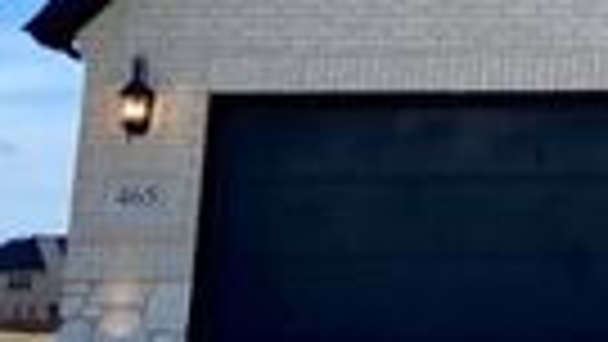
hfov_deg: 17.4
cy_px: -88
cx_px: 1013
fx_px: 1693
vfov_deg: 11.3
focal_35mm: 105
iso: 32
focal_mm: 4.25
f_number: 1.8
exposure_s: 1/2268
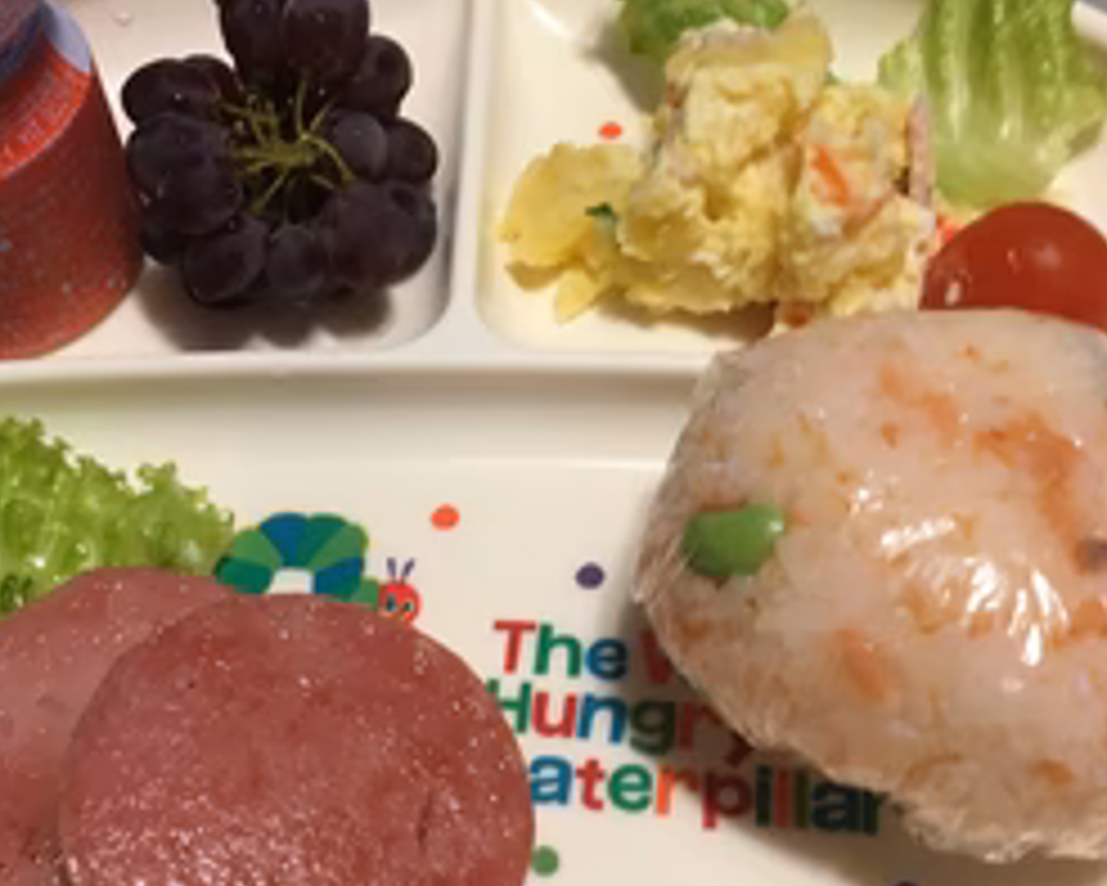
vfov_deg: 32.8
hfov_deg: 40.2
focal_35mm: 46
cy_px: 468
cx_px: 477
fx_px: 1508
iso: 50
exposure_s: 1/30
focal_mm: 4.15
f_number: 2.2
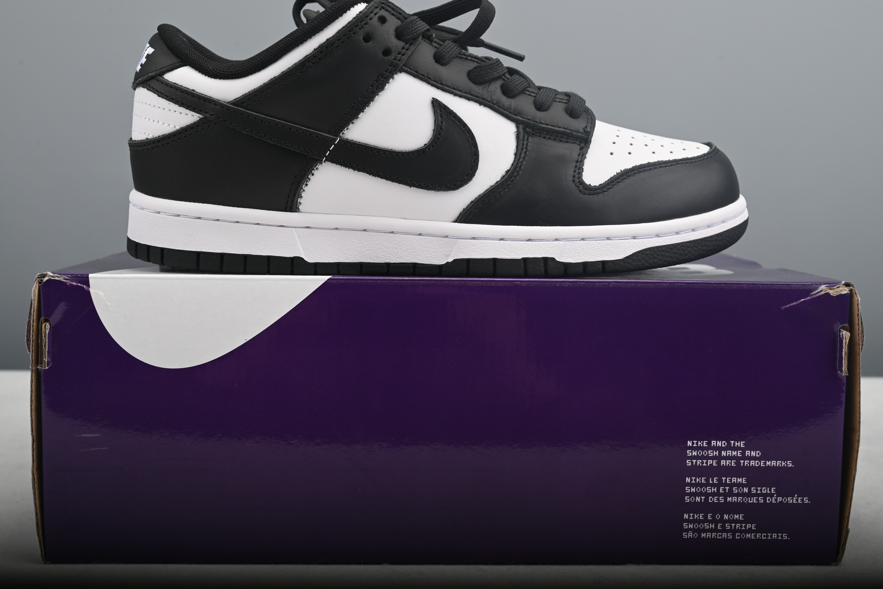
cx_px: 442
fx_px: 1104
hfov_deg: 43.6
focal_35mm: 45
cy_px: 294
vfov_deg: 29.9
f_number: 11
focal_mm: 45
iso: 100
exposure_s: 1/250
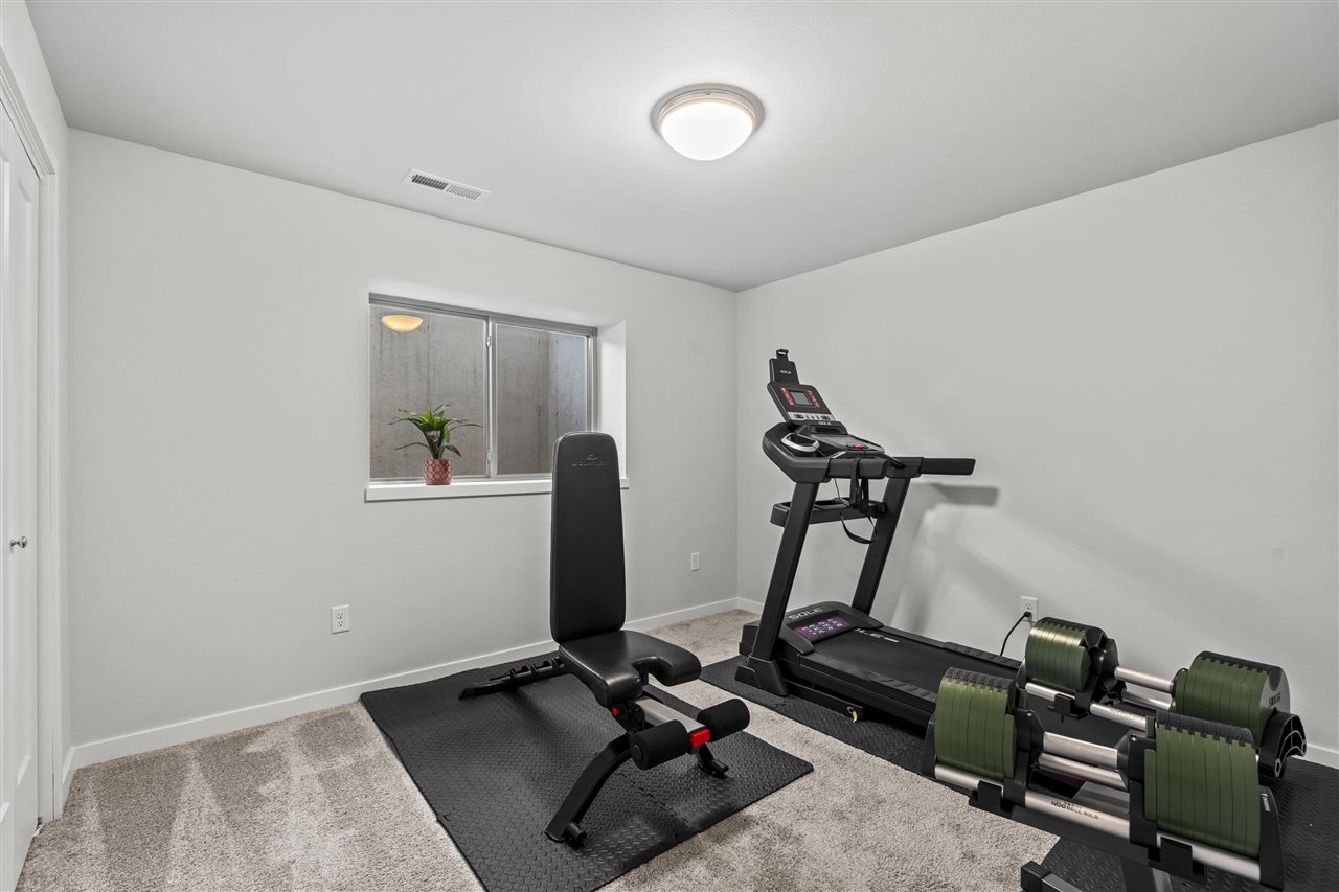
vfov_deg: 73.7
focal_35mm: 16
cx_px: 670
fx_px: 595
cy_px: 446
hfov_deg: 96.7
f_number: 9
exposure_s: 2
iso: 250
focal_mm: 16
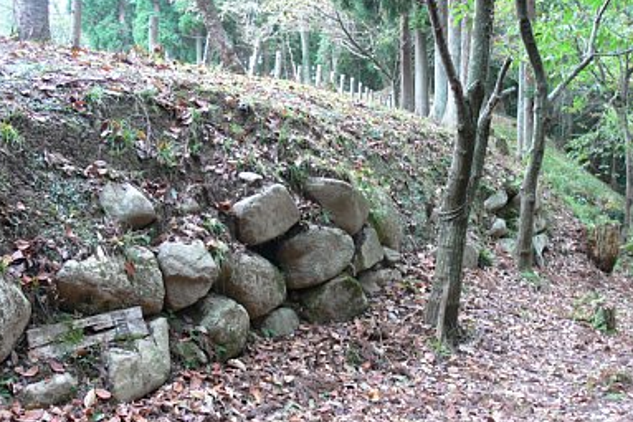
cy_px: 207
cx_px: 322
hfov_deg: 50.7
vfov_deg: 35.0
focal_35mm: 38
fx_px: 668
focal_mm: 7.4
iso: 200
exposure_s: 1/30
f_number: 2.8
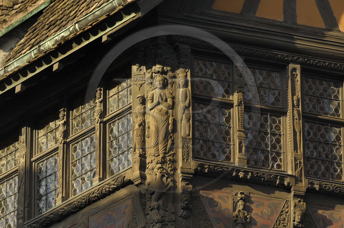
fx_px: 2147
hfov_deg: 9.2
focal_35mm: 225
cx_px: 172
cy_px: 114
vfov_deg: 6.1
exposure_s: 1/160
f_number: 4.8
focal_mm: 150
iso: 100
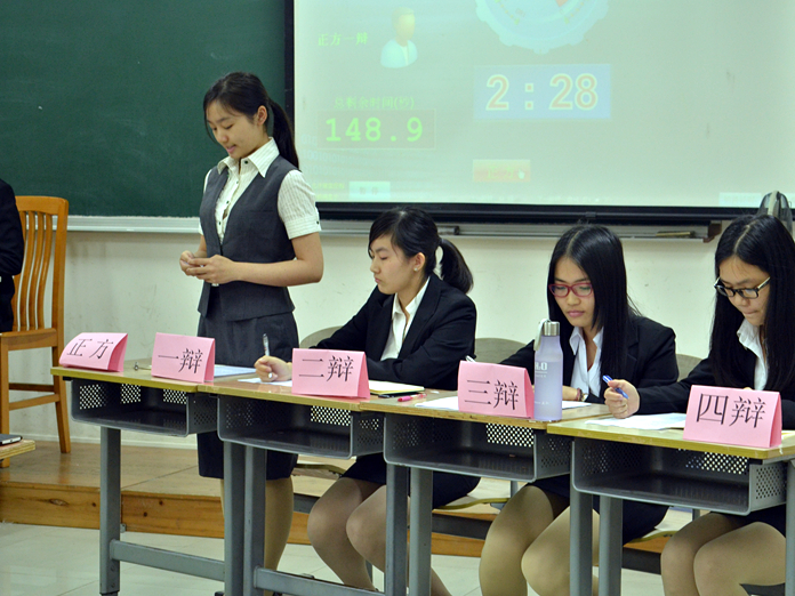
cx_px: 452
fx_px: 1975
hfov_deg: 22.7
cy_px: 299
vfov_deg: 17.2
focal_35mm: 86
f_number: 5.6
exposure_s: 1/40
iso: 1000
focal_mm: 52
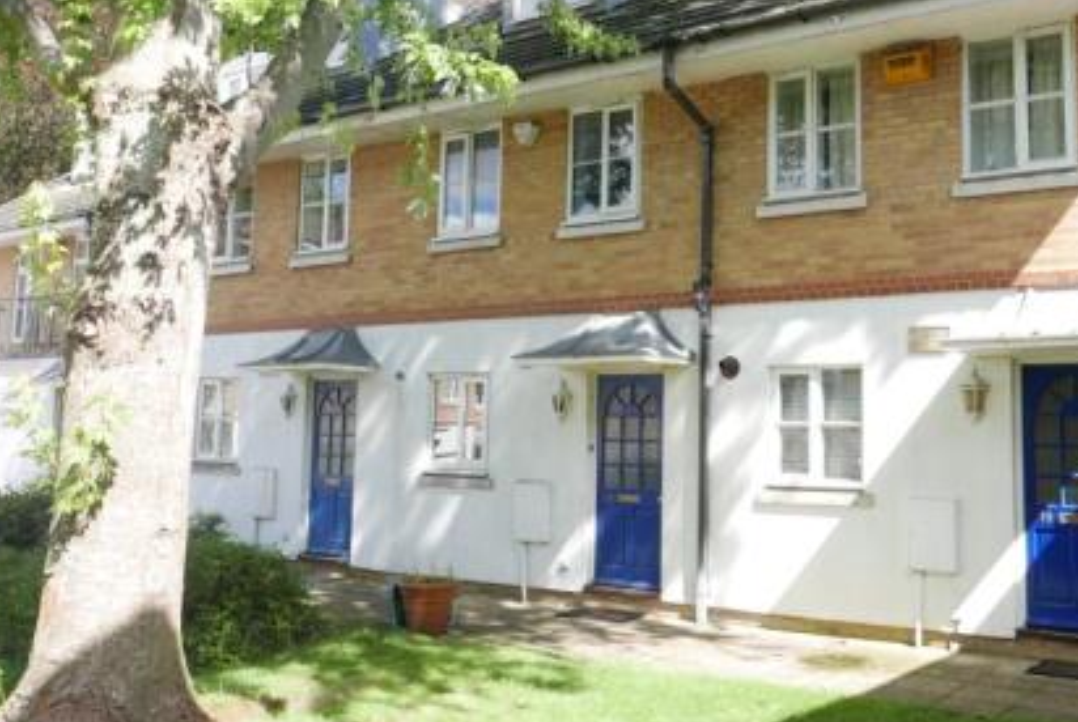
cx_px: 653
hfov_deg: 50.3
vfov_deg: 35.1
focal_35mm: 38
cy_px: 297
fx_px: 1140
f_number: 5.6
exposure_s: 1/160
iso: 200
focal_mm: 10.9
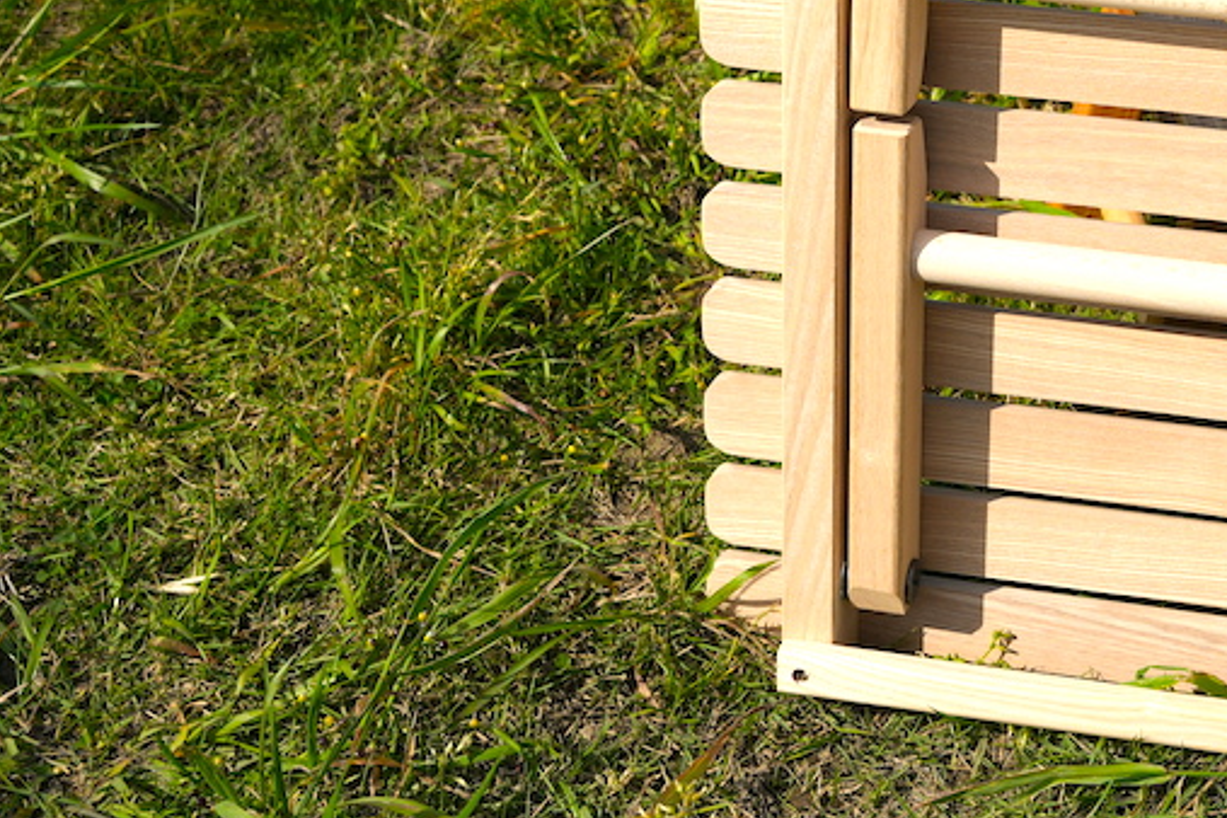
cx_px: 1154
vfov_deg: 18.5
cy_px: 98
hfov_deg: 26.7
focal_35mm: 73
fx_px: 2473
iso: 160
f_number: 8
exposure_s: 1/800
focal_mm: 36.8
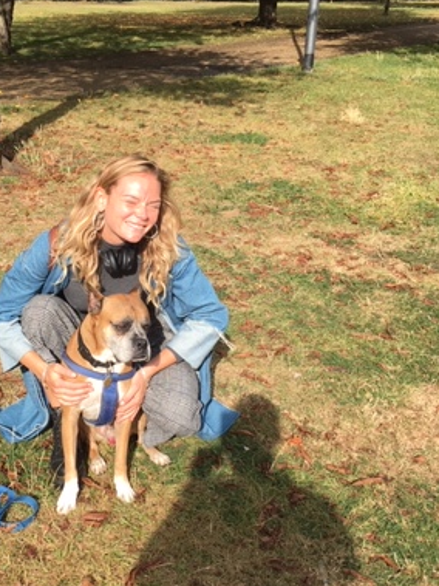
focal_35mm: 49
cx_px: 122
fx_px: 829
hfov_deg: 29.3
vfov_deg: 38.9
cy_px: 283
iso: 25
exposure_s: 1/855
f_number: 2.2
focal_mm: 4.15
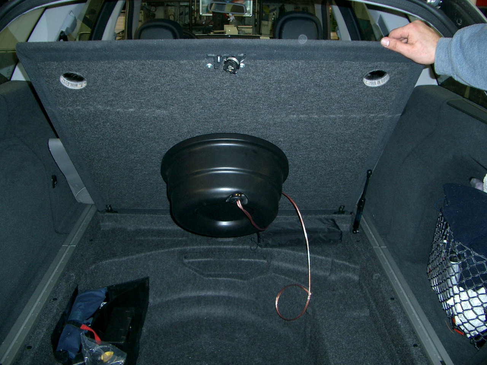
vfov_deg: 40.7
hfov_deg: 52.6
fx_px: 492
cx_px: 244
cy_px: 182
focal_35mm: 35
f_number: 2.6
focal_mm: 5.8
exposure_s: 1/40
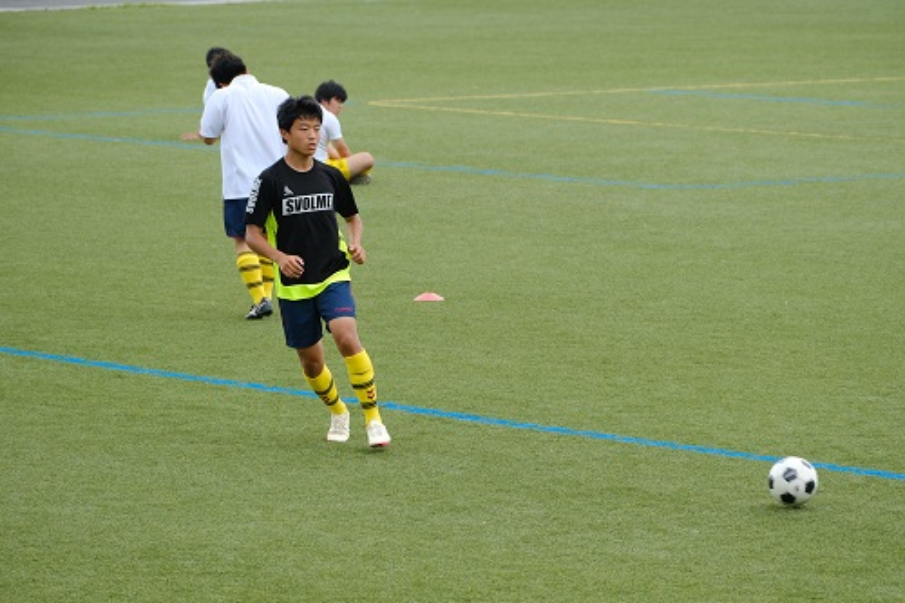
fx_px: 6232
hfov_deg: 8.3
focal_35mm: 248
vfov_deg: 5.5
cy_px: 302
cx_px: 452
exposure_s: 1/500
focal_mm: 165.1
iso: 800
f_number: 5.6
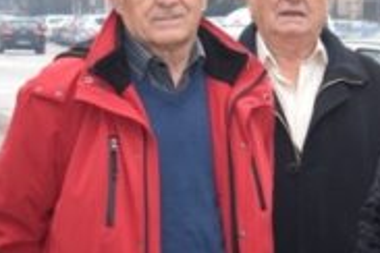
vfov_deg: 6.7
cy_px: 31
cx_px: 760
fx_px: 2145
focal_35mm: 203
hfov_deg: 9.5
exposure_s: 1/125
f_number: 5.6
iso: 500
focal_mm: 31
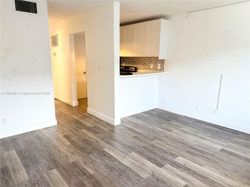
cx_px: 125
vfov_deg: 56.8
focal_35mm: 24
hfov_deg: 71.6
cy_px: 94
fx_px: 173
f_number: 1.78
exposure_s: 1/120
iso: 160
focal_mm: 6.76
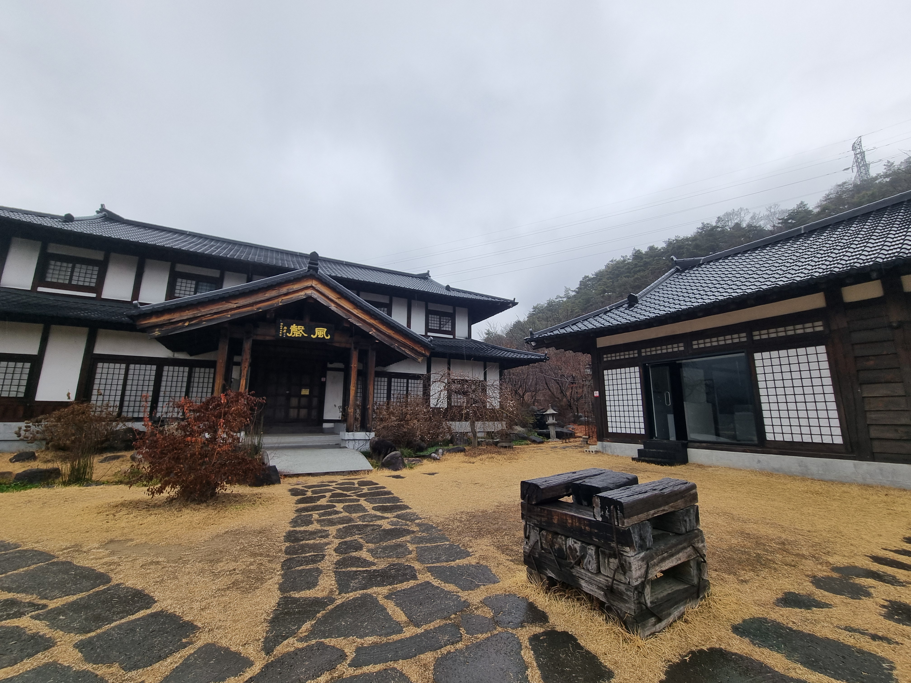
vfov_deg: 89.9
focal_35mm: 13
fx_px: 342
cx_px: 456
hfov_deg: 106.2
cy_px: 342
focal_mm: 2.2
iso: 50
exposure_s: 1/146
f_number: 2.2
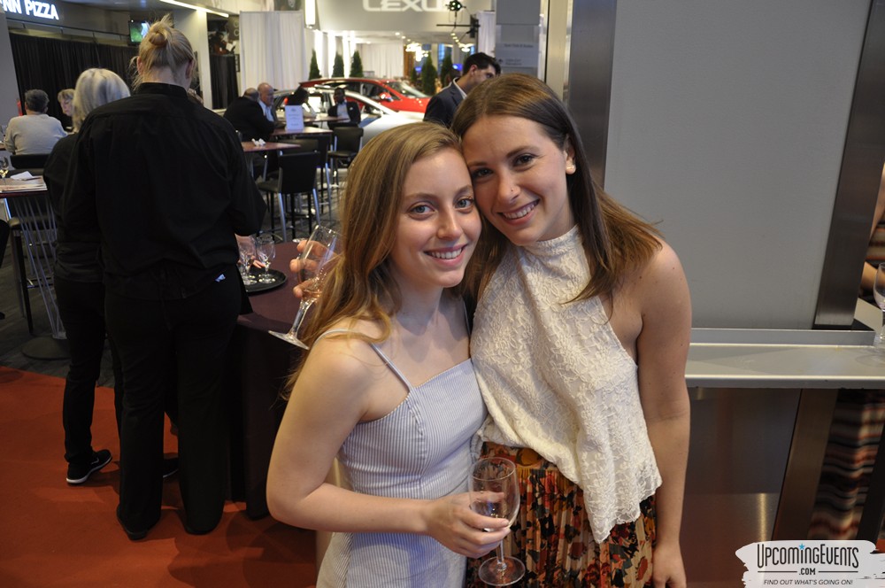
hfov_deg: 67.4
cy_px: 294
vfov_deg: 47.8
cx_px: 442
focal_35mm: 27
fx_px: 663
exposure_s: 1/8
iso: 400
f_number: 3.5
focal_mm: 18
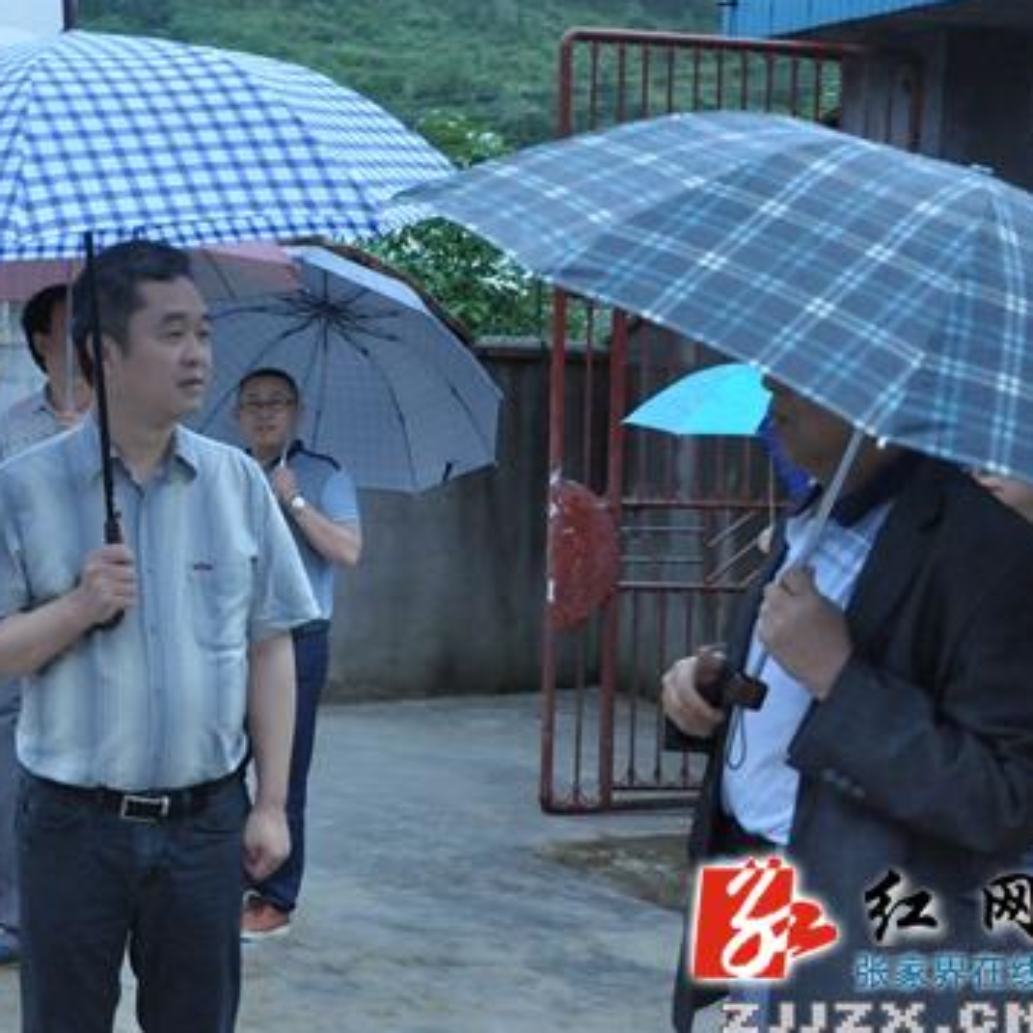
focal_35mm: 51
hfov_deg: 32.9
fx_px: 1722
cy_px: 521
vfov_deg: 33.4
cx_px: 295
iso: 3200
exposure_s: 1/4000
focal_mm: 26
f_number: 4
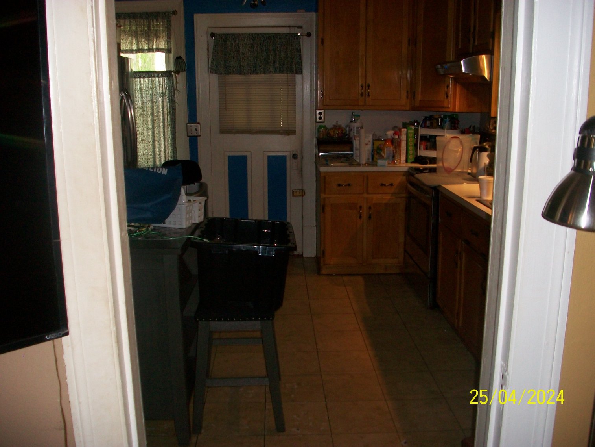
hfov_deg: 54.0
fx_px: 584
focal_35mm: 34
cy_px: 224
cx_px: 298
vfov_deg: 41.8
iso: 120
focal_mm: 5.7
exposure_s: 1/60
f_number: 2.8
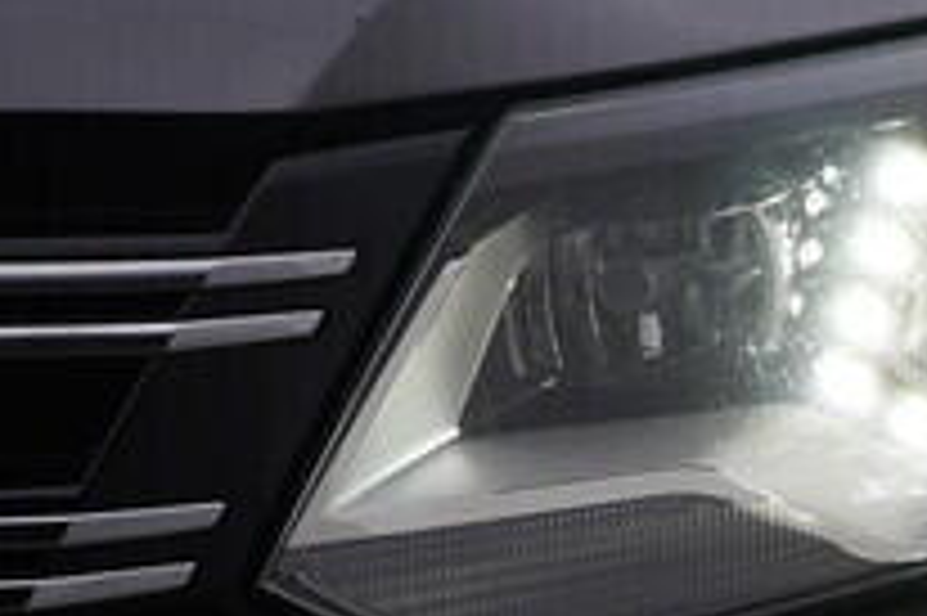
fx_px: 4605
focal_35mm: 179
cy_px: 767
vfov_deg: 7.6
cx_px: 1616
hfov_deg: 10.8
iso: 125
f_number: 5
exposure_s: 1/125
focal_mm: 24
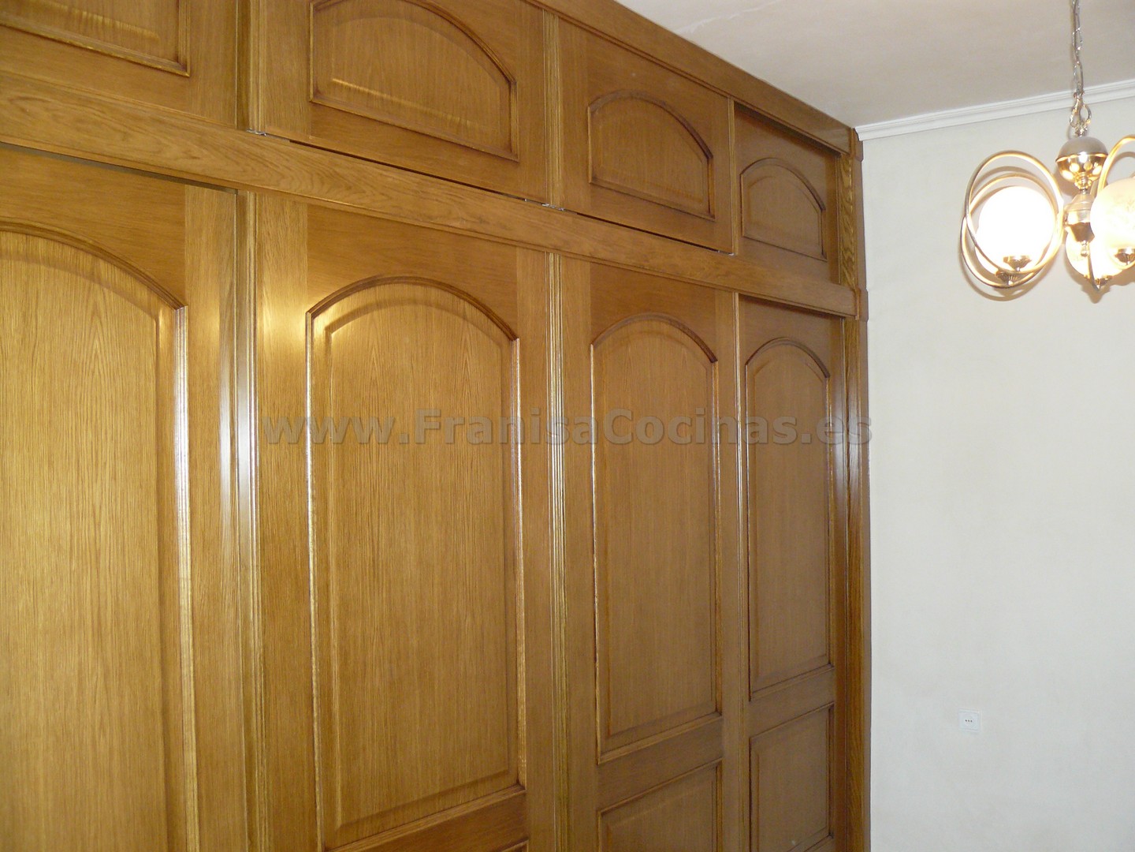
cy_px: 426
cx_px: 568
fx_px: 1180
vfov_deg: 39.7
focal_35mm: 36
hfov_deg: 51.4
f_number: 2.8
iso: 250
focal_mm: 6
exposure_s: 1/30
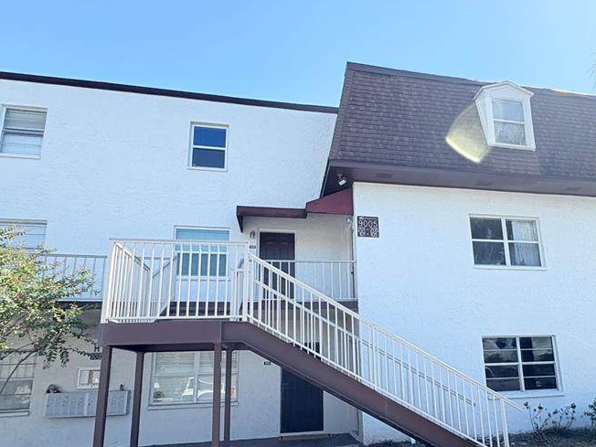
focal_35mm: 22
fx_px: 379
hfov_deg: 75.6
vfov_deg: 59.5
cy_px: 303
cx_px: 357
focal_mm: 2.22
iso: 40
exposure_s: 1/727
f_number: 2.2
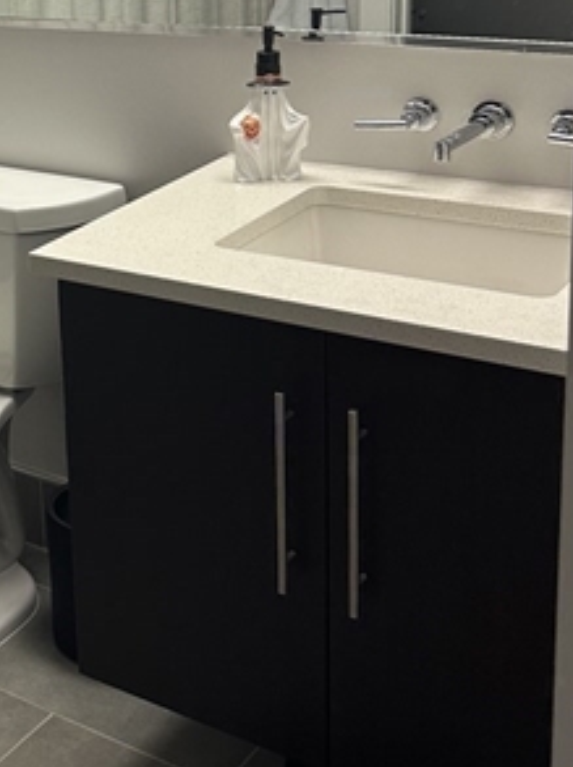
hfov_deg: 21.2
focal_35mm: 63
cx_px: -157
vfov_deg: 30.0
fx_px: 1394
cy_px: 152
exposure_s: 1/60
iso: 125
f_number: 1.78
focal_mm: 6.86
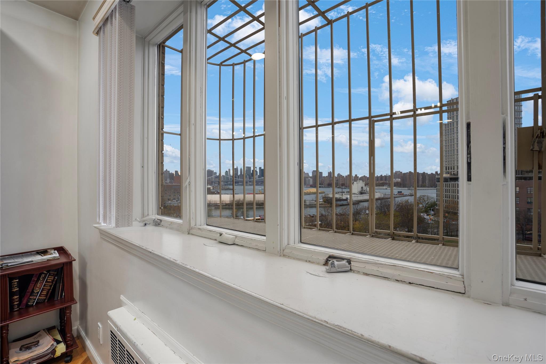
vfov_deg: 73.7
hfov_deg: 96.7
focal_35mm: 16
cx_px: 273
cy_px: 182
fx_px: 243
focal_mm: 16
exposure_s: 1/6
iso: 100
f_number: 8
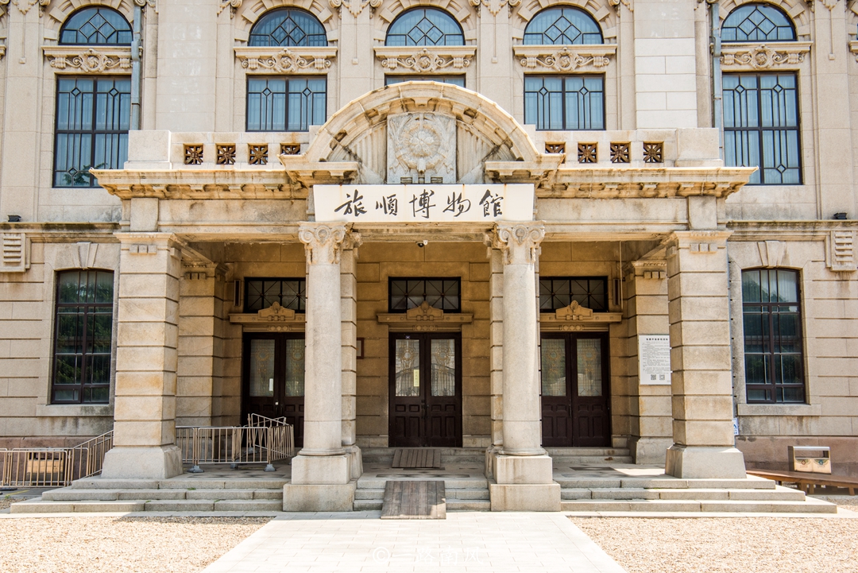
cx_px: 429
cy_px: 286
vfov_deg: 36.9
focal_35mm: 36
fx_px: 858
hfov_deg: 53.1
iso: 100
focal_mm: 36
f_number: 16
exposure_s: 1/100
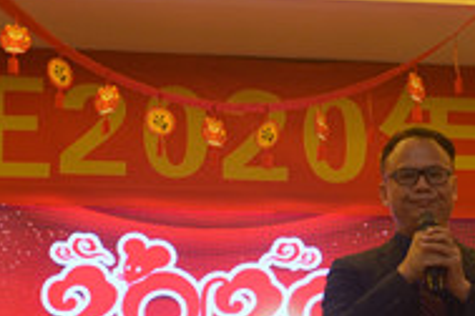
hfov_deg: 15.2
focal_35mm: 133
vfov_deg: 10.0
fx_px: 1756
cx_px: 417
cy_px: 465
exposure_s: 1/50
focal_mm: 21
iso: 400
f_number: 3.8
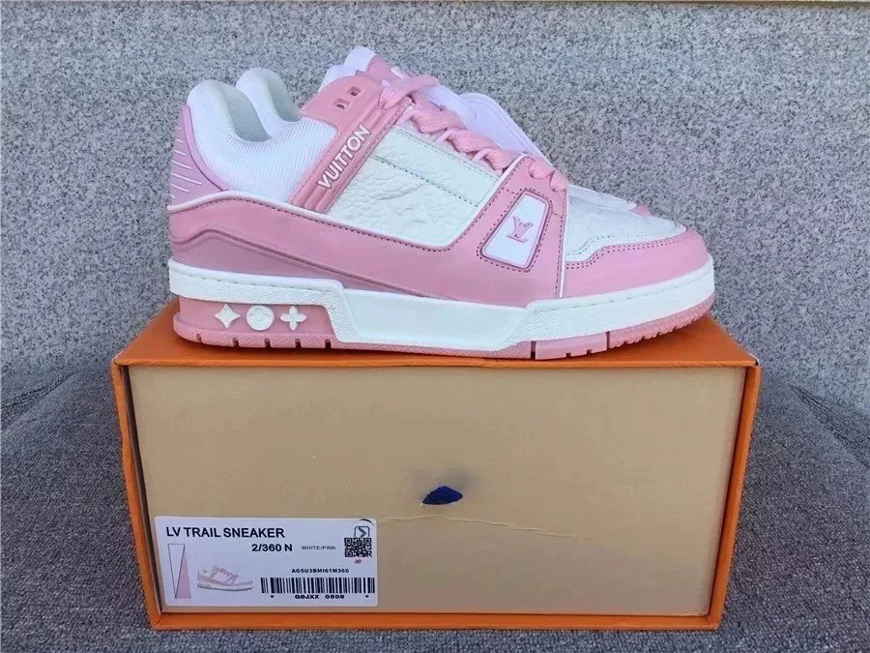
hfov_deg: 58.4
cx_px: 435
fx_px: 779
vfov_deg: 45.4
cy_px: 326
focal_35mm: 31
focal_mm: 3.3
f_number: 2.4
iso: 25
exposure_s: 1/367
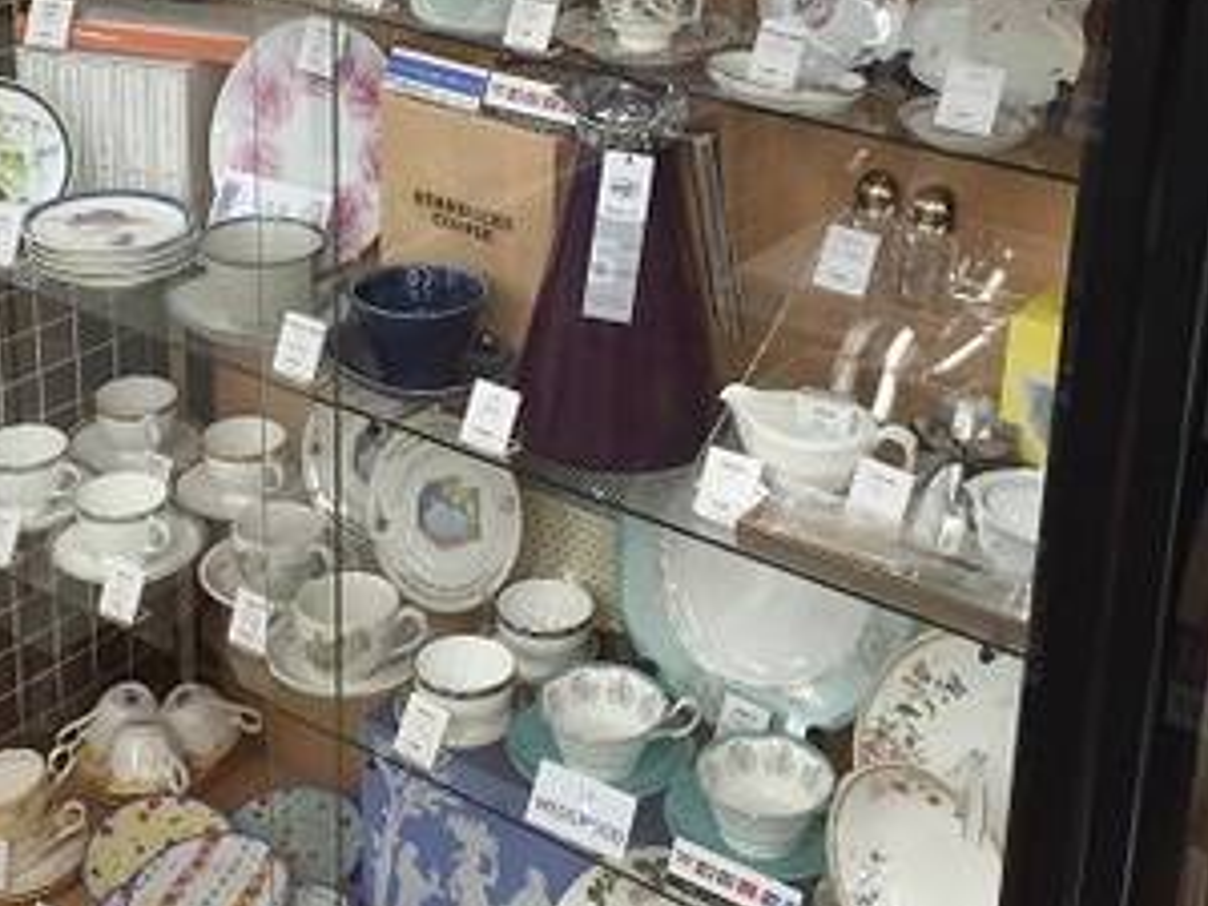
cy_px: 169
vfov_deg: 24.8
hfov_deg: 33.2
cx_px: 515
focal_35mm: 58
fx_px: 2024
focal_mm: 4.15
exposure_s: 1/30
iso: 40
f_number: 2.2
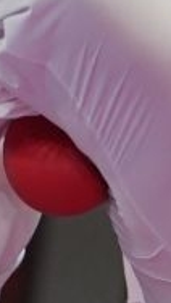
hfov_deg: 0.6
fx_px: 15441
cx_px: 271
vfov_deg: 1.1
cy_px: -19
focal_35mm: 1919
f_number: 2.8
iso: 1600
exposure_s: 1/1000
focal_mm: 191
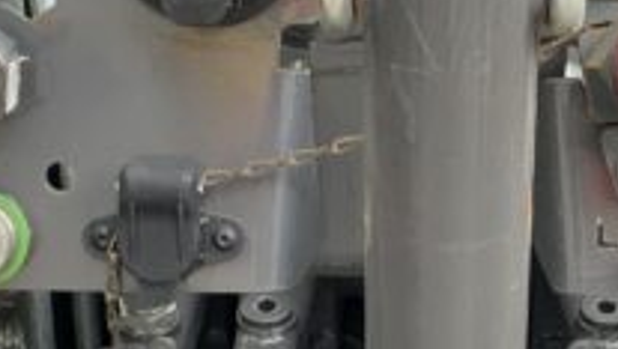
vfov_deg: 7.7
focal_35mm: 156
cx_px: 487
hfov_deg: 13.7
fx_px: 2559
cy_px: 406
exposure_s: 1/144
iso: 16
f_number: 1.8
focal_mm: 3
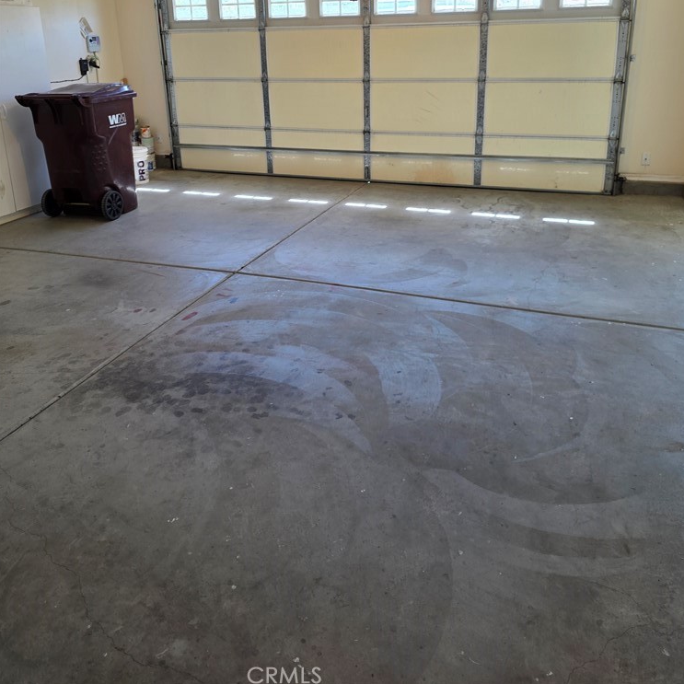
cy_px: 217
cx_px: 349
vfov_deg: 55.9
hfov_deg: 57.3
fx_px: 626
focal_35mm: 28
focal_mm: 6.3
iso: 80
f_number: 1.7
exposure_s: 1/120
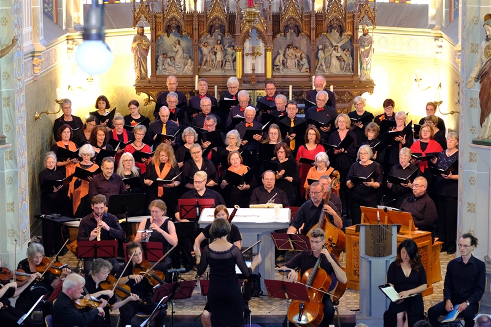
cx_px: 246
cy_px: 164
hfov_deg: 20.2
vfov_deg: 13.5
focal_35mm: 101
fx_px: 1377
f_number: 4
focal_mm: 67.1
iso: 1600
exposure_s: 1/30
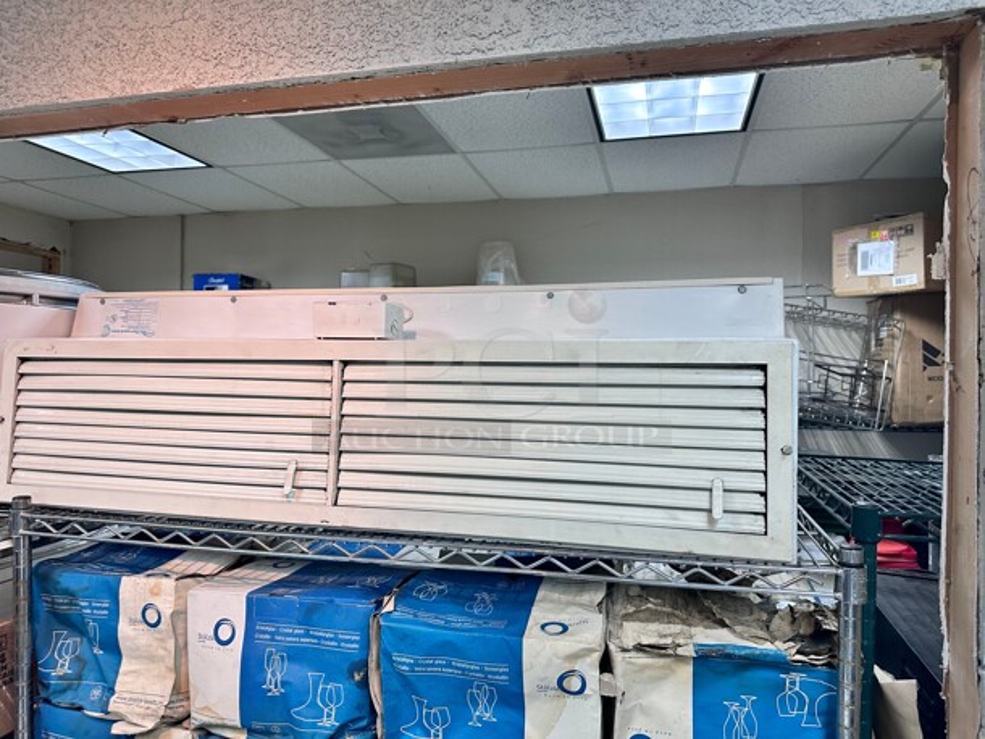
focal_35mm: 24
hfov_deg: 71.6
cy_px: 370
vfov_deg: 56.8
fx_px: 683
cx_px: 492
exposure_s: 1/120
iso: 200
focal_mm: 6.86
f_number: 1.78
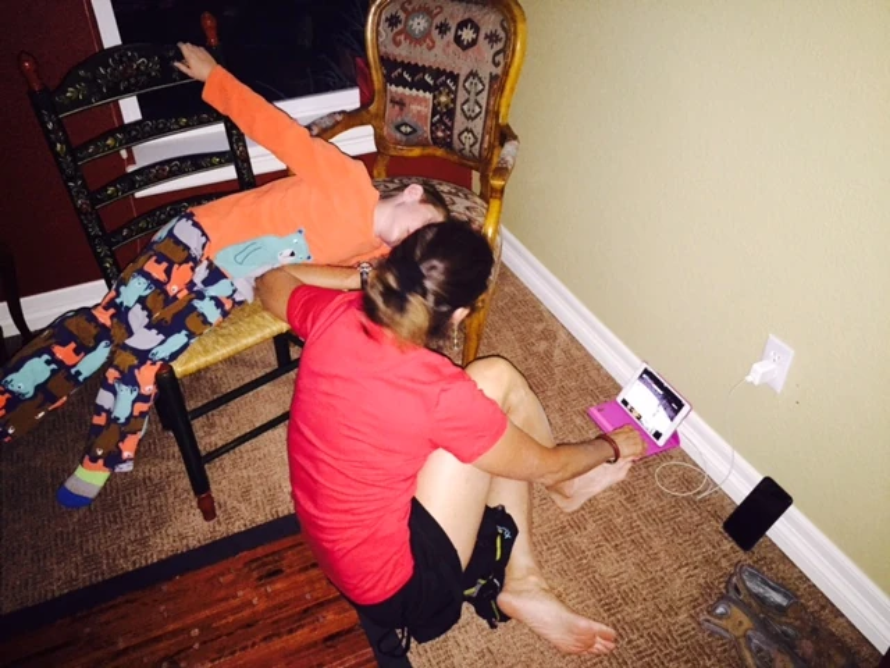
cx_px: 445
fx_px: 746
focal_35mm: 29
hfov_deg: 61.7
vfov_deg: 48.2
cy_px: 334
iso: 500
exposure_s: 1/16
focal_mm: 4.15
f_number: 2.2
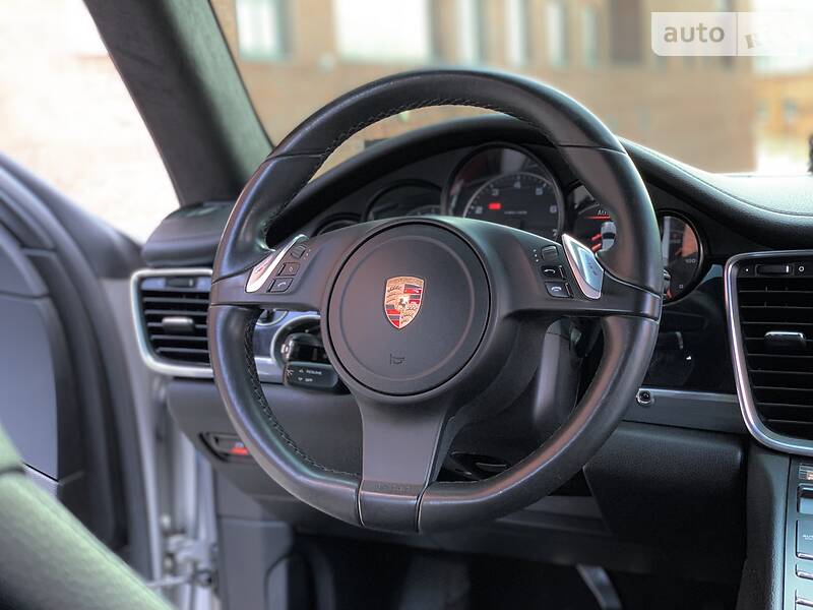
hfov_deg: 36.8
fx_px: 1221
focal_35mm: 52
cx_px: 406
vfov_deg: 28.0
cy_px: 305
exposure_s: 1/60
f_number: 2.4
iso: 160
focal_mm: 6
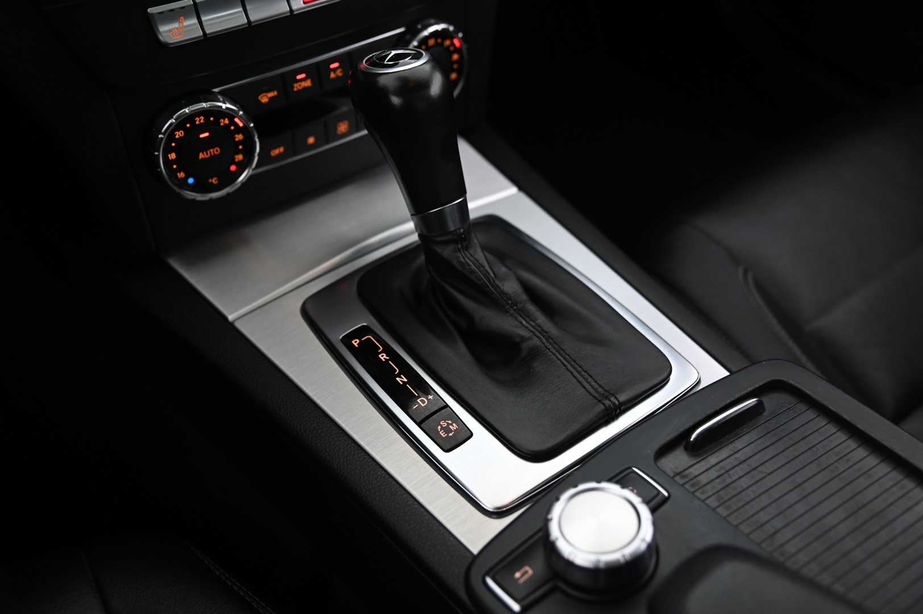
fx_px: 973
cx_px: 462
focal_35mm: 38
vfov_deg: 35.0
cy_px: 307
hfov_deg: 50.7
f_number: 4
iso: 2000
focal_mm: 38
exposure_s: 1/25
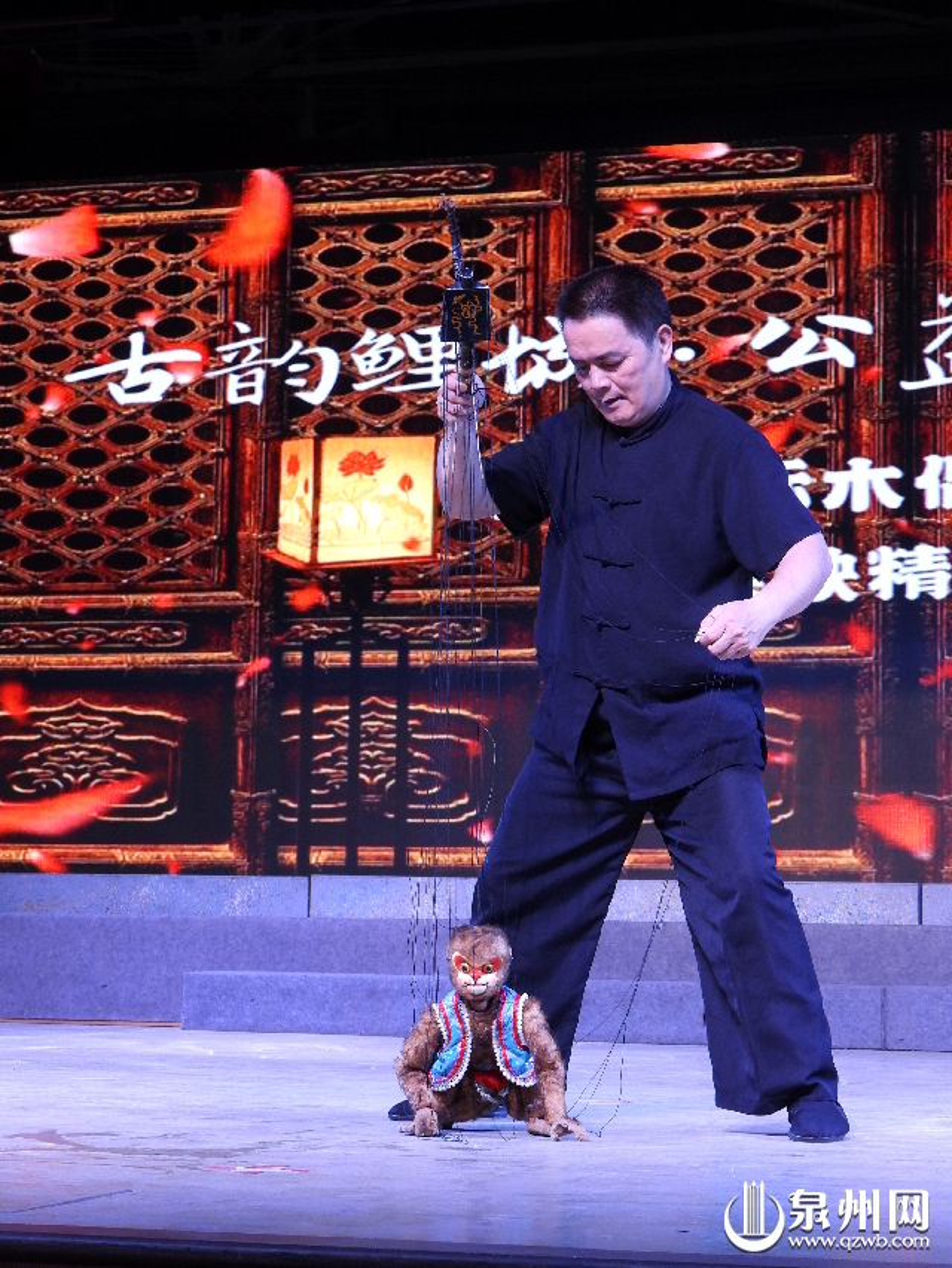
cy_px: 634
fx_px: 2933
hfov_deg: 18.4
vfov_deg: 24.4
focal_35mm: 80
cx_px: 476
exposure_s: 1/60
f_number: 3.5
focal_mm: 14.4
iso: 220
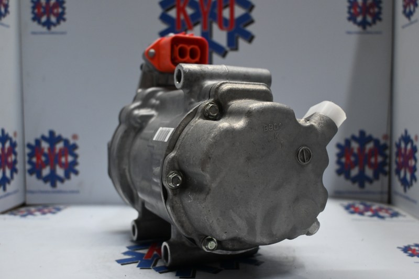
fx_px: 436
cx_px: 210
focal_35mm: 38
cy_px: 140
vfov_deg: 35.5
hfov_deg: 51.3
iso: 1000
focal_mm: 25
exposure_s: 1/125
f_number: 4.2
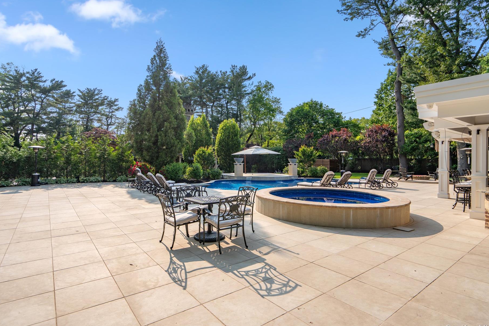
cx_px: 225
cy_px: 151
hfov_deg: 89.8
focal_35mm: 18
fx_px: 244
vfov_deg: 67.3
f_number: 5
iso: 50
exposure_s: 1/400
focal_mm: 16
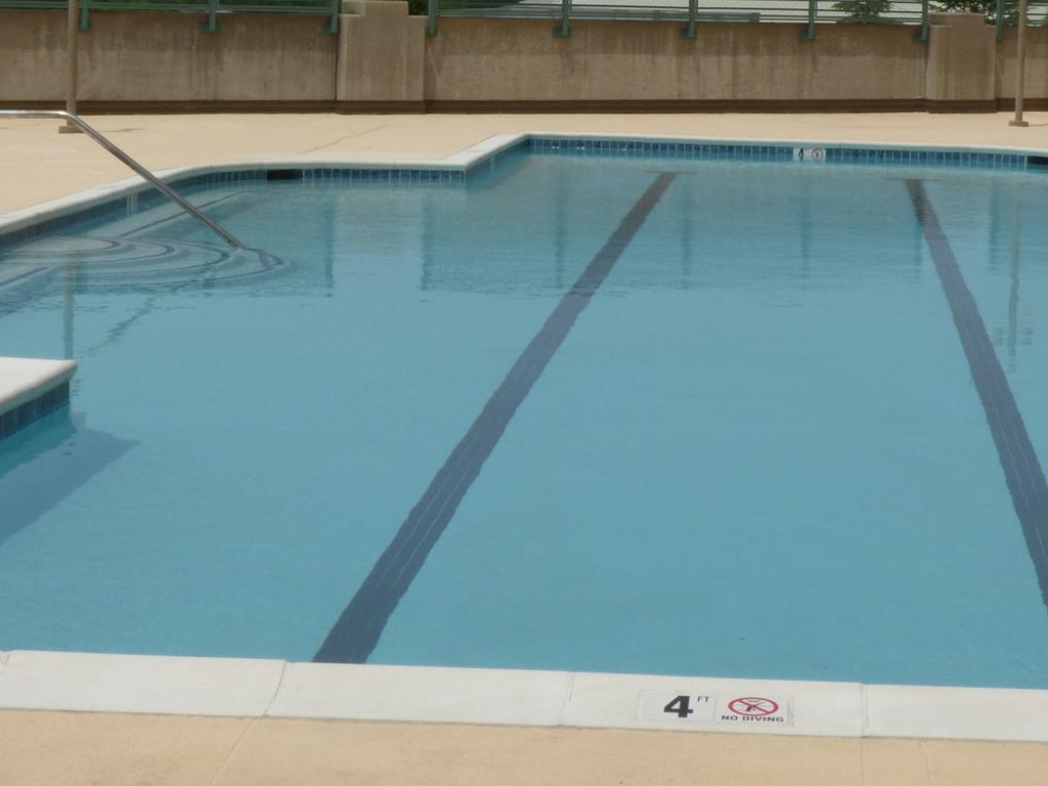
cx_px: 641
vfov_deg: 15.3
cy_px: 130
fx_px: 2906
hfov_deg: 20.4
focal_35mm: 96
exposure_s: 1/640
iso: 100
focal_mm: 8.68
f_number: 8
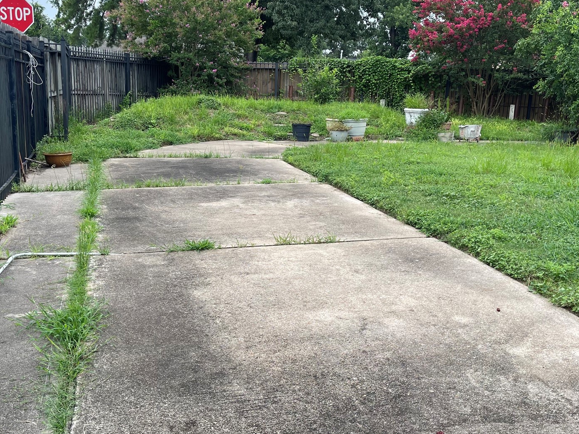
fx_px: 619
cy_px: 231
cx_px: 259
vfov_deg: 38.6
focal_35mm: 37
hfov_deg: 50.1
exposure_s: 1/801
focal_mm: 5.1
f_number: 1.6
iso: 32
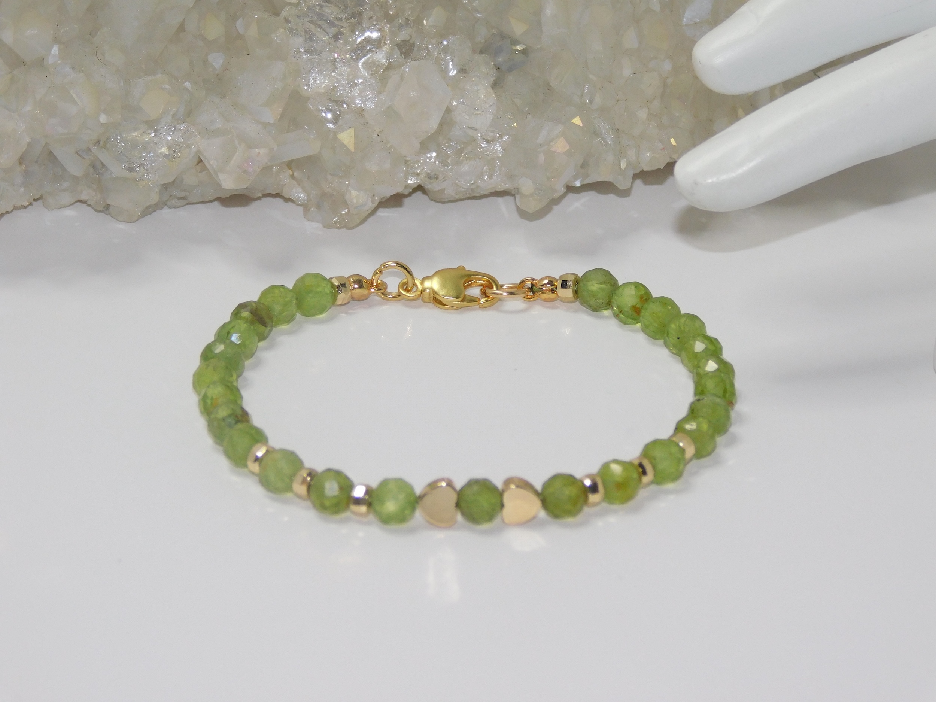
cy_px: 351
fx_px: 4975
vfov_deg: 8.1
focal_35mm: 184
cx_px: 468
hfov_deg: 10.7
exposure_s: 1/60
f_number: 5.4
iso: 200
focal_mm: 32.7
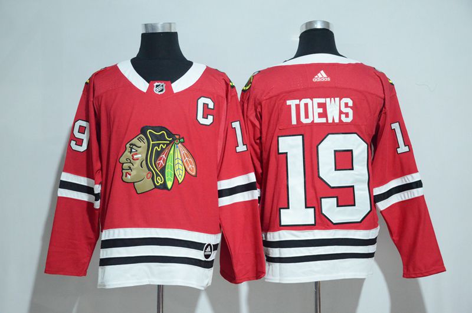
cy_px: 156
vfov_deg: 22.5
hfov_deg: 33.5
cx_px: 236
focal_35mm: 60
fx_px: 785
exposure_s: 1/25
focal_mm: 40
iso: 4000
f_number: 4.5
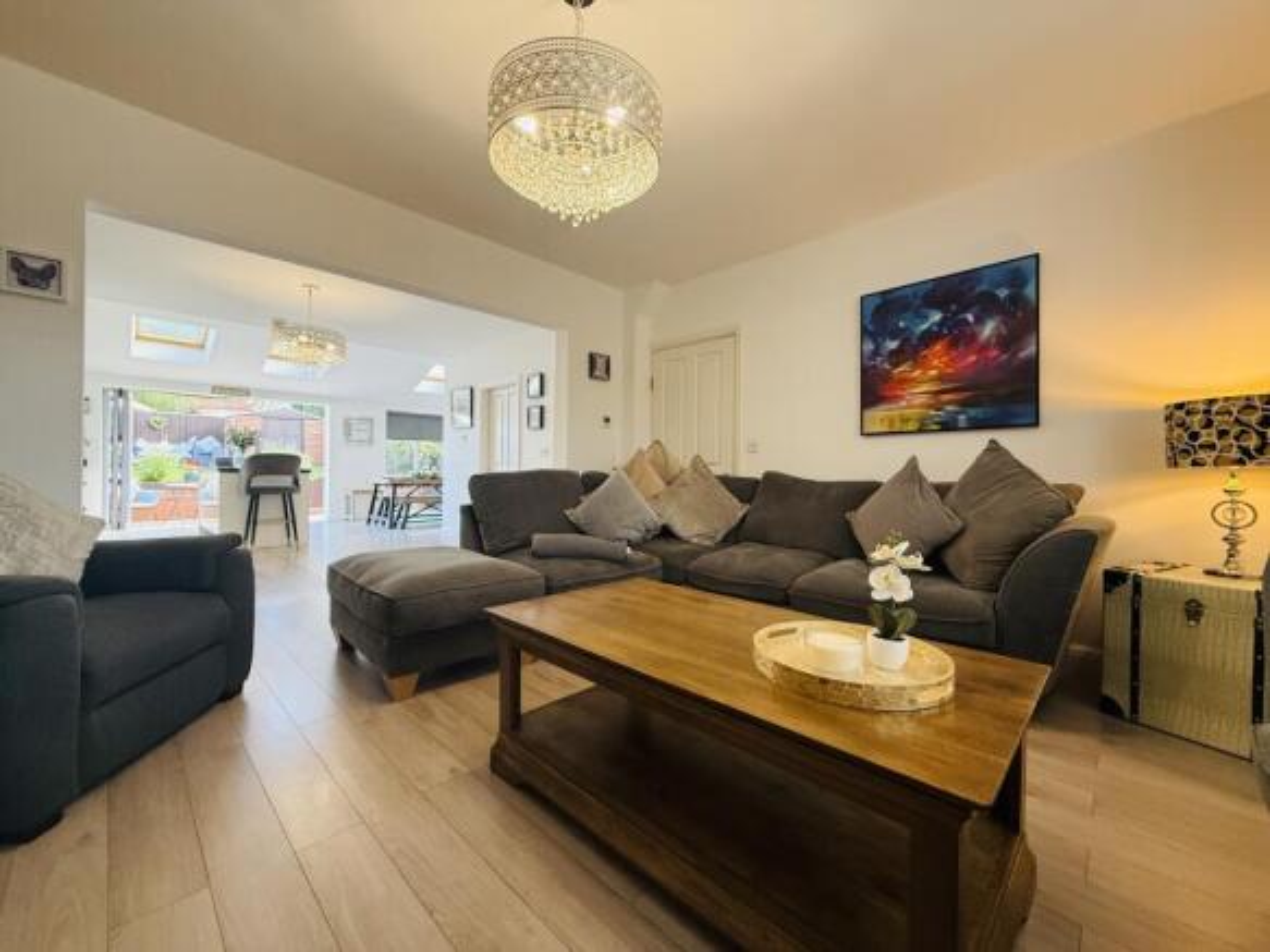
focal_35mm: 14
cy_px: 476
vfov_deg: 85.7
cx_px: 635
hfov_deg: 102.1
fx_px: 514
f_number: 2.2
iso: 320
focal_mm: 2.22
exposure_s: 1/100
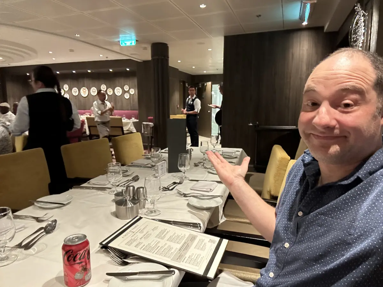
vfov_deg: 58.9
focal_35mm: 23
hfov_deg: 73.9
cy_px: 144
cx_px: 192
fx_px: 254
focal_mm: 2.69
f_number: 1.9
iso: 250
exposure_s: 1/30
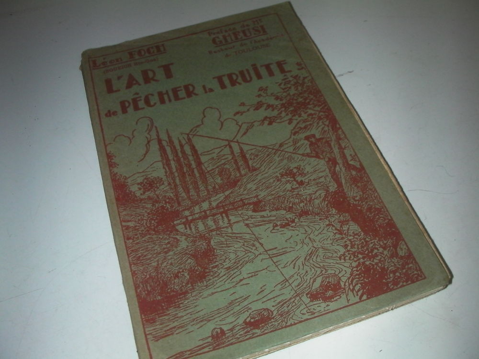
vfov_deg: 37.7
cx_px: 240
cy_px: 180
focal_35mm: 38
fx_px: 526
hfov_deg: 49.0
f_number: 5.6
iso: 200
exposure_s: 1/30
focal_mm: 6.3
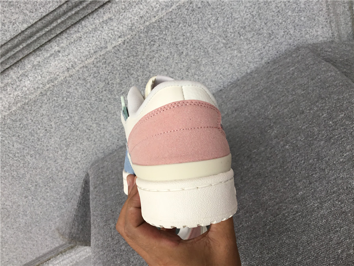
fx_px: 317
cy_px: 133
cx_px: 177
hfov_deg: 58.4
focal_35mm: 31
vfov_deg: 45.4
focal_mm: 3.3
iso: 32
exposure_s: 1/100
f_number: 2.4
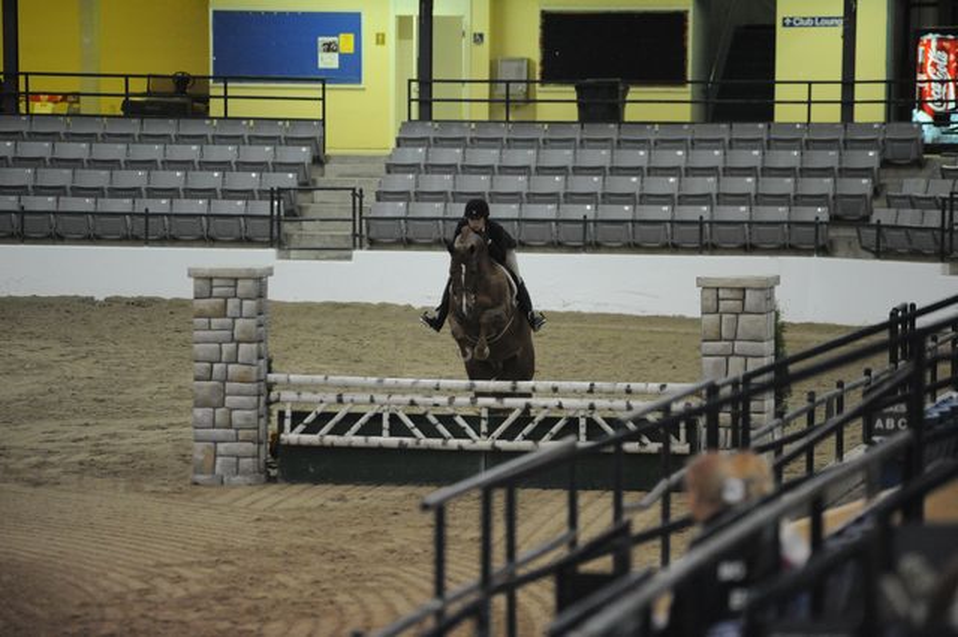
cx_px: 479
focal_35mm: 200
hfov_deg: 10.3
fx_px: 5319
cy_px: 318
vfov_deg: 6.9
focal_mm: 200
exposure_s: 1/400
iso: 6400
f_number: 2.8
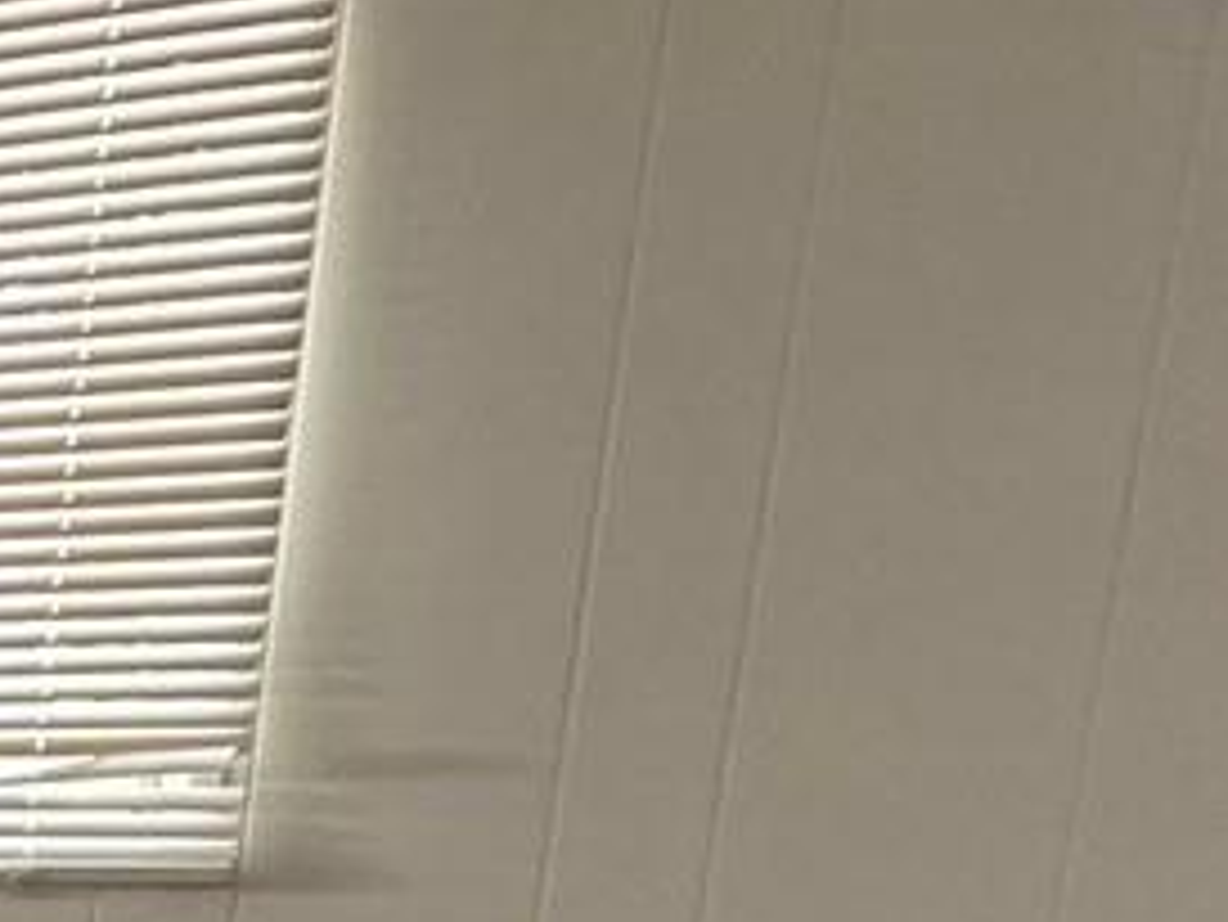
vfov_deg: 16.4
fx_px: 2910
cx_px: -1453
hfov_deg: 16.1
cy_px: 1376
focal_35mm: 82
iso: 250
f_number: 2.2
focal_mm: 2.22
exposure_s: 1/99
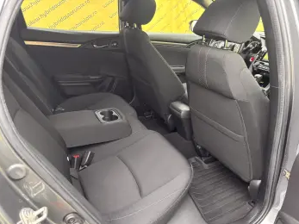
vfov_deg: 51.3
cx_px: 150
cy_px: 115
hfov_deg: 65.3
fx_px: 233
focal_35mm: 27
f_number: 1.6
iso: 320
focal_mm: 5.96
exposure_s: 1/60
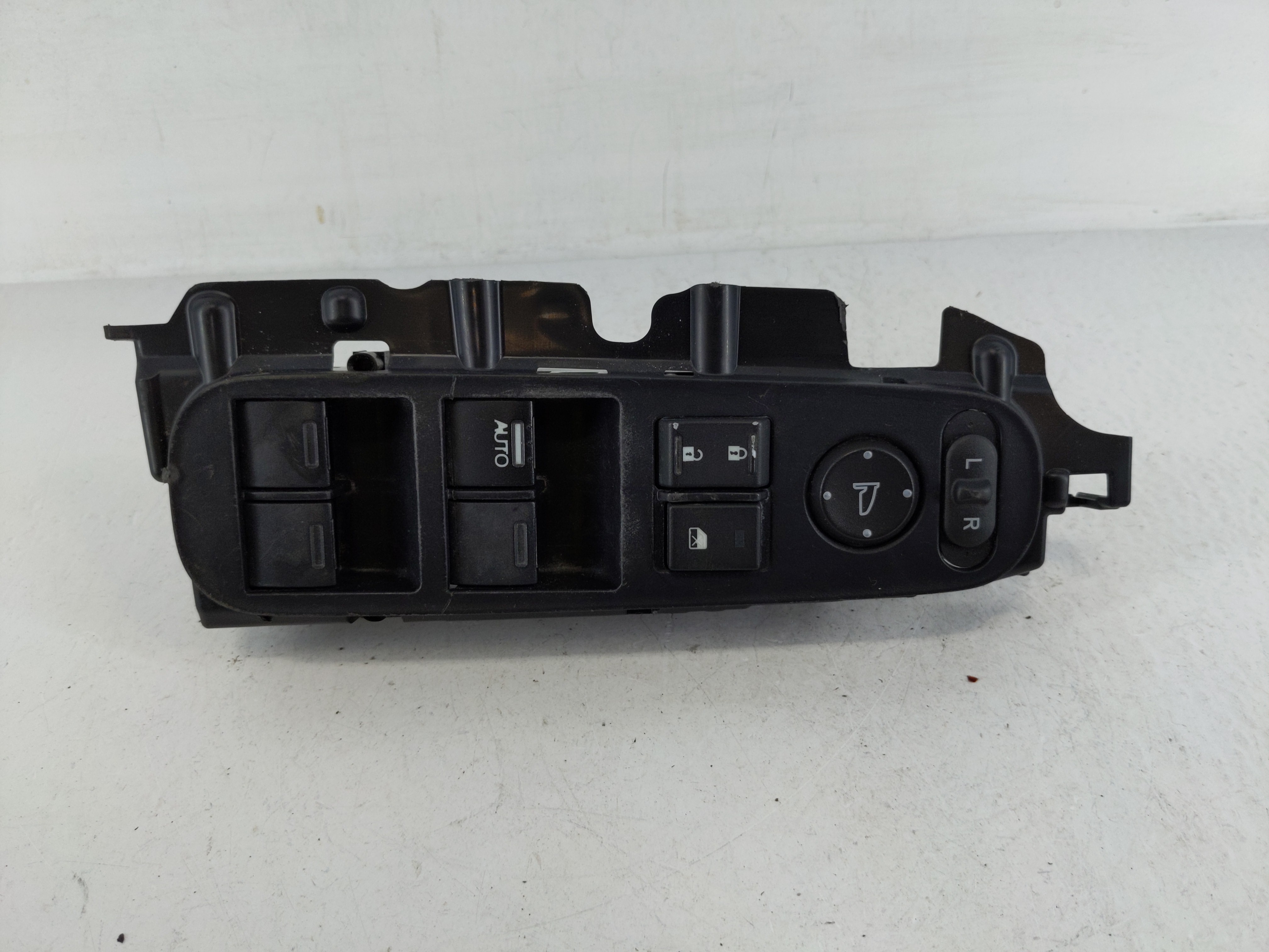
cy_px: 476
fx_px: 916
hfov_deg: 69.4
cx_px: 634
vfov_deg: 54.9
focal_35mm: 25
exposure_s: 1/112
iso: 55
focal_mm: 4.38
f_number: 1.73
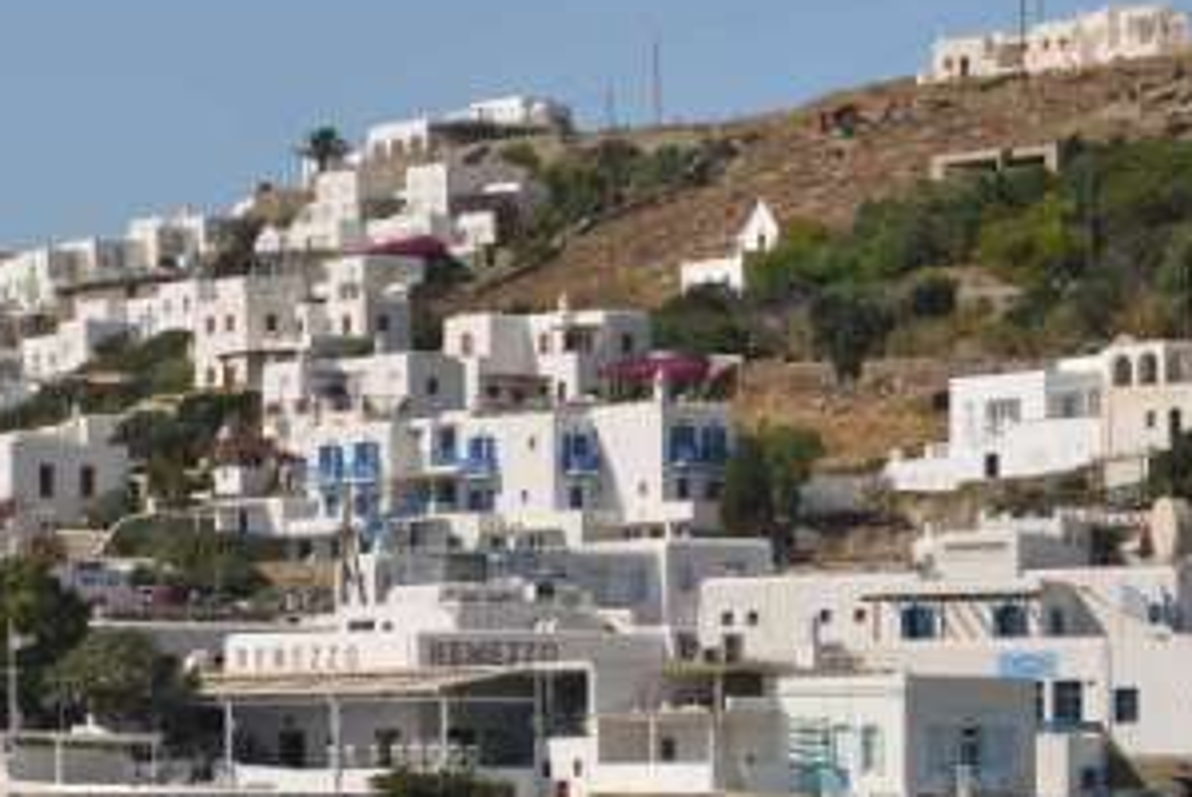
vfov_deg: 7.4
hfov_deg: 10.9
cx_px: -40
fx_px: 6198
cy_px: 630
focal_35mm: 187
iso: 100
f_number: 8
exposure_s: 1/250
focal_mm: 70
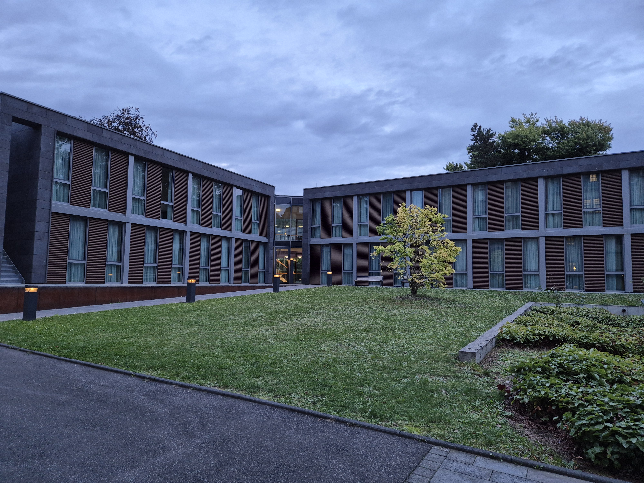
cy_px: 242
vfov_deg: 58.9
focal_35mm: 23
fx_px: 428
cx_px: 322
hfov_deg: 73.9
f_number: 1.8
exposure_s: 1/100
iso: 160
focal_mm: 5.4
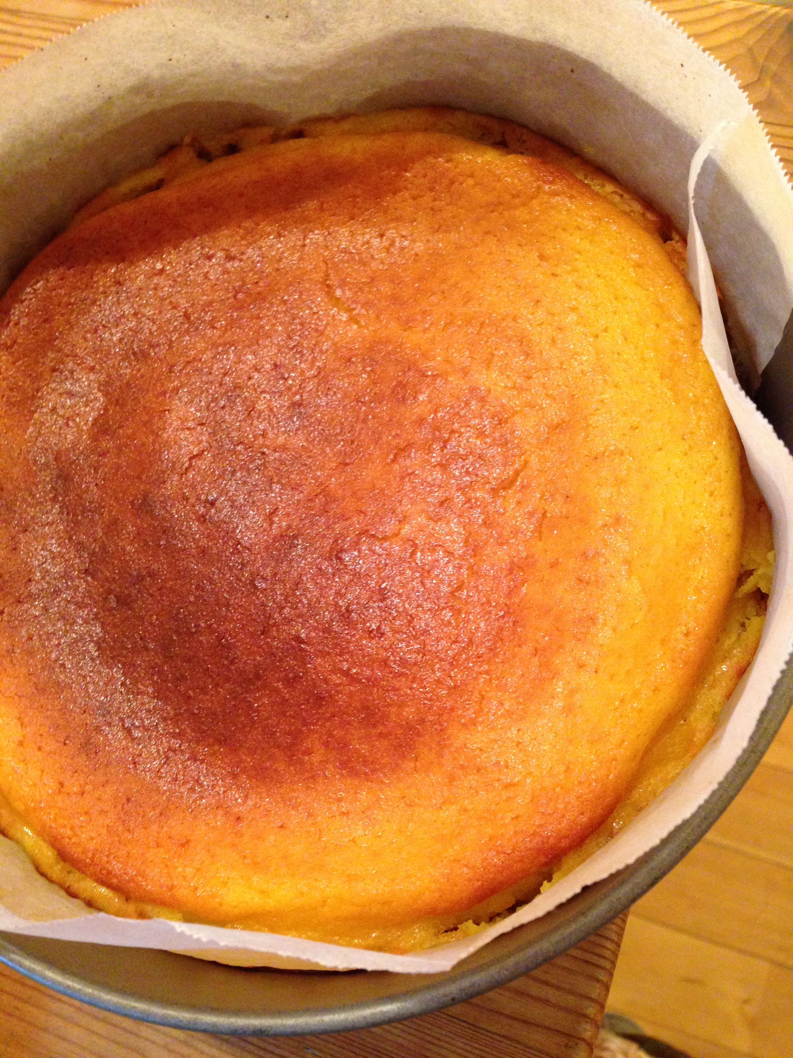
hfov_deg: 42.9
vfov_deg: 55.4
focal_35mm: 33
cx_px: 396
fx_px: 1008
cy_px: 529
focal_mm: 4.12
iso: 400
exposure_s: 1/17
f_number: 2.4
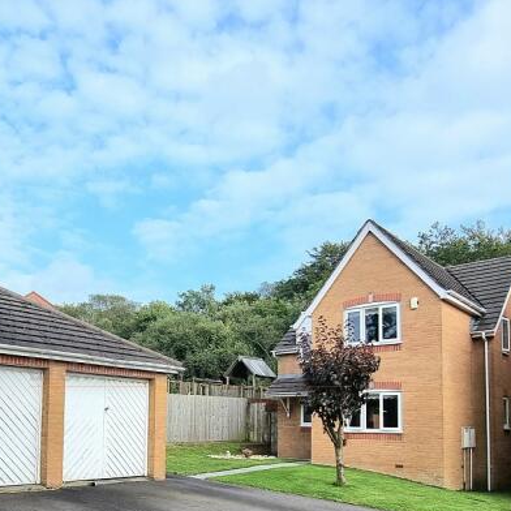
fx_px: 501
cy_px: 374
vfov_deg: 52.0
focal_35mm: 30
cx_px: 188
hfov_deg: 53.4
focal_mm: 2.2
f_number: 2.2
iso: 50
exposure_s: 1/1429
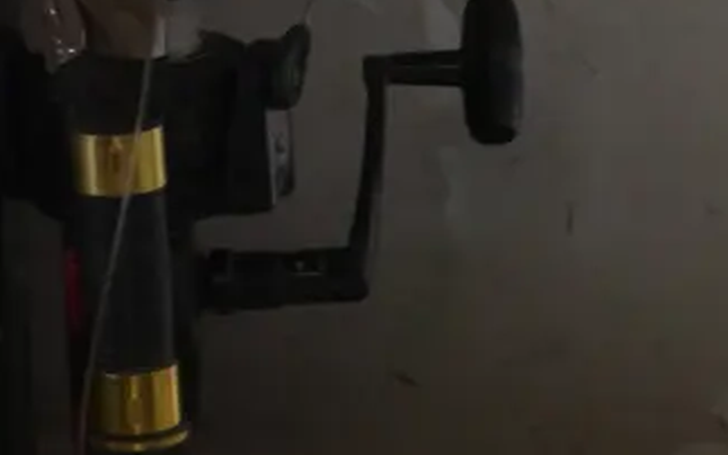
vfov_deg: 6.6
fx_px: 3870
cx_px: 504
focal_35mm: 195
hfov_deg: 10.7
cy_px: 764
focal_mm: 29
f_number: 5.4
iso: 2500
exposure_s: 1/60
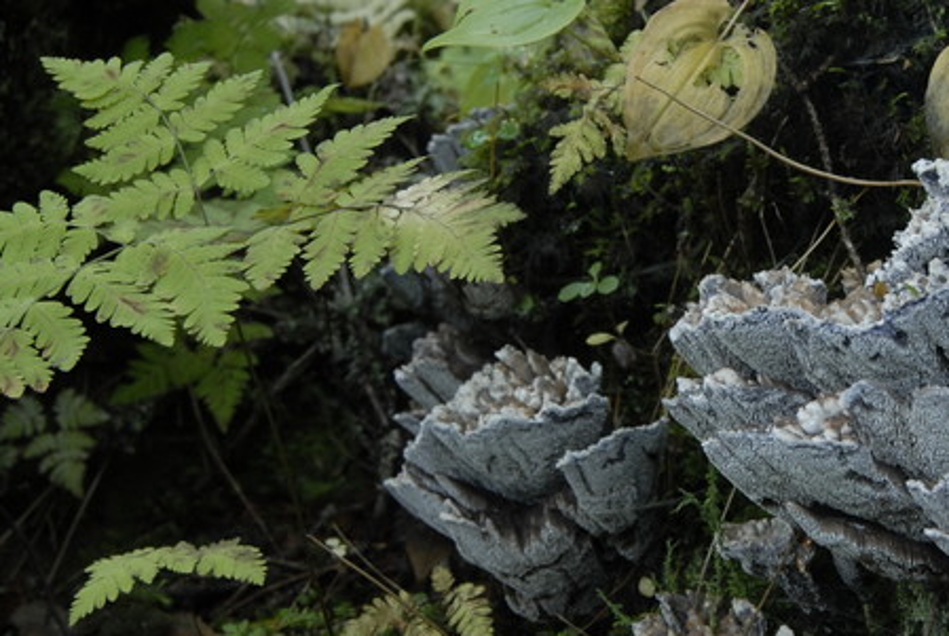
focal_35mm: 70
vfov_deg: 19.5
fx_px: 1851
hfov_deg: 27.8
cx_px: 837
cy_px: 352
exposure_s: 1/5
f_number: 8
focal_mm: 21
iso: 125
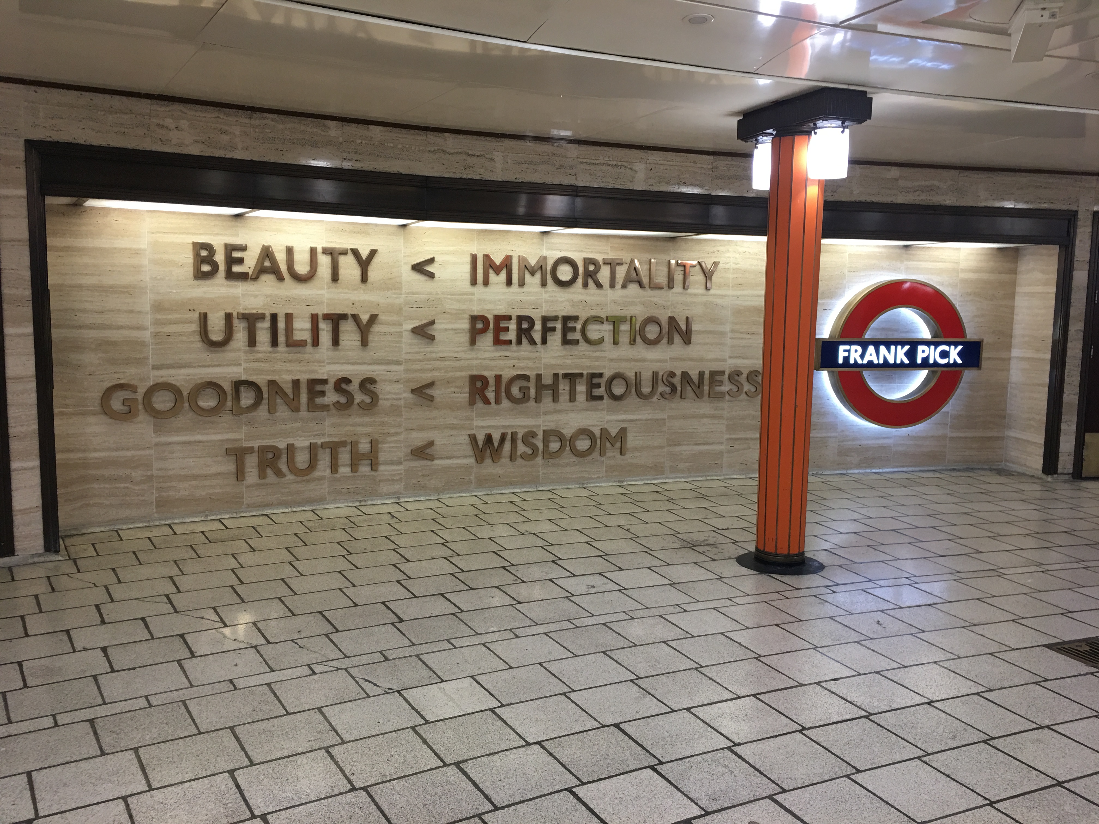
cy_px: 412
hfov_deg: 61.7
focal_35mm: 29
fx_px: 921
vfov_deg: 48.2
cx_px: 550
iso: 40
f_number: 2.2
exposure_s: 1/17
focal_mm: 4.15
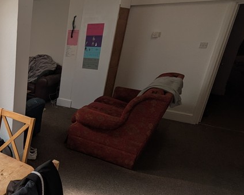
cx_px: -28
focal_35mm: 33
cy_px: 106
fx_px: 238
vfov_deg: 44.5
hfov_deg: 42.1
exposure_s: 1/1174
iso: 45
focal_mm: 1.83
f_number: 2.2
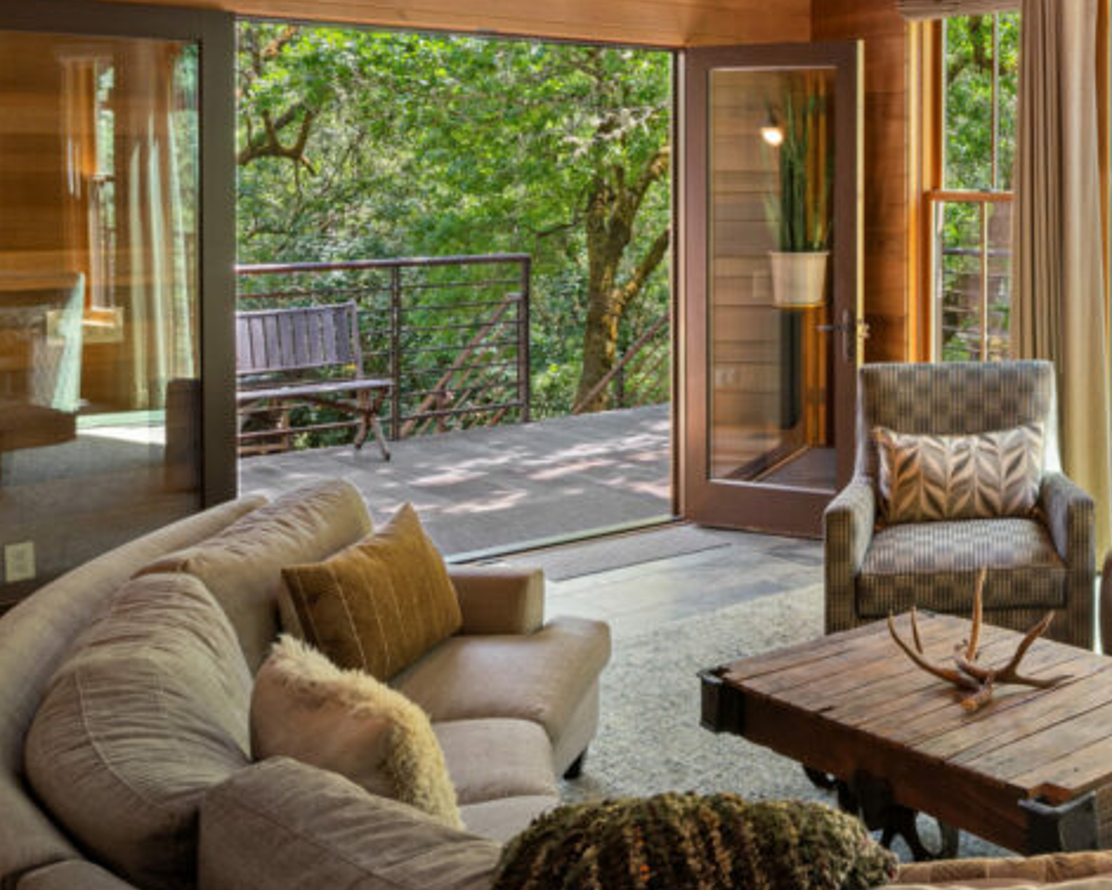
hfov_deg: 36.0
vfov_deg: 32.9
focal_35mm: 44
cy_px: 163
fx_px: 1455
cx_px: 1206
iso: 400
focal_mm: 18.5
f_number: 9
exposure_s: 1/13
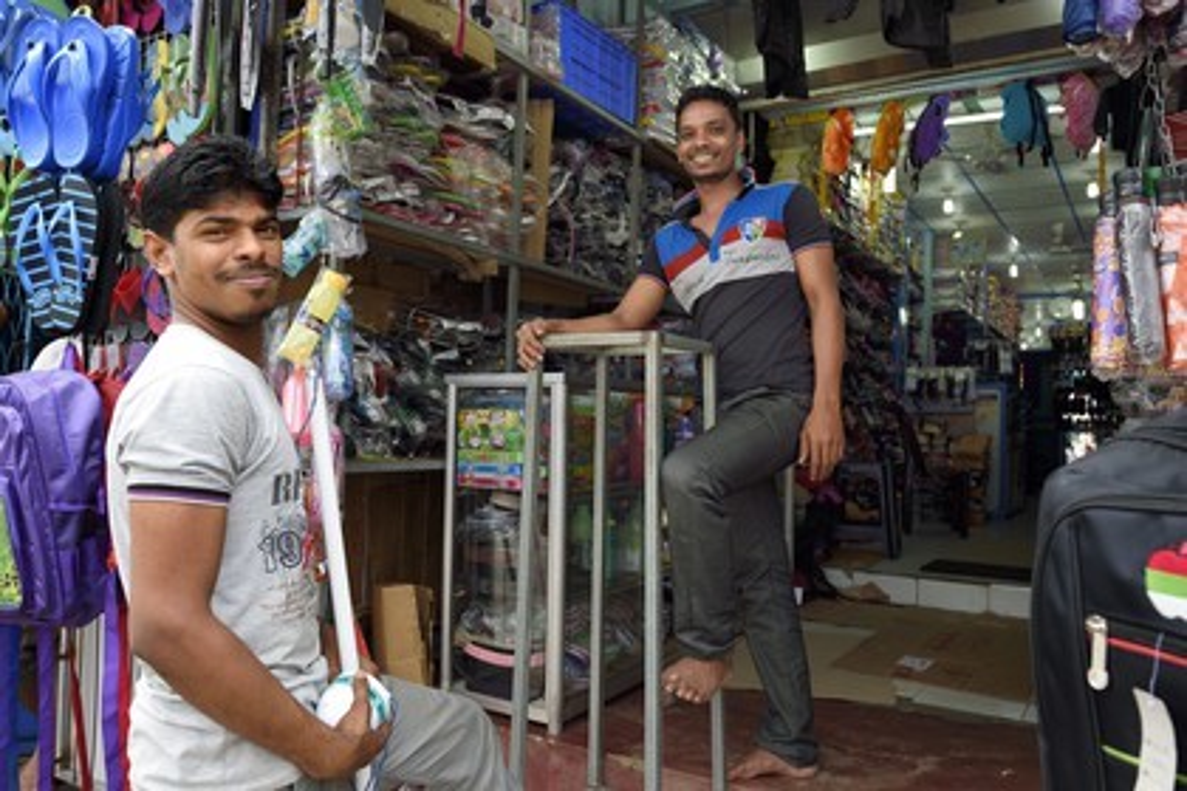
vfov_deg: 47.9
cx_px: 594
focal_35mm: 27
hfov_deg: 67.4
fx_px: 890
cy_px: 396
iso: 400
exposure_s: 1/125
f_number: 6.3
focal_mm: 27
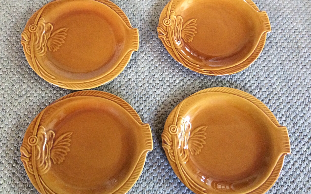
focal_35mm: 36
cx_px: 150
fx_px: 305
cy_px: 98
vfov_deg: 35.3
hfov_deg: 54.0
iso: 320
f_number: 2.4
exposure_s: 1/25
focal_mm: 3.3
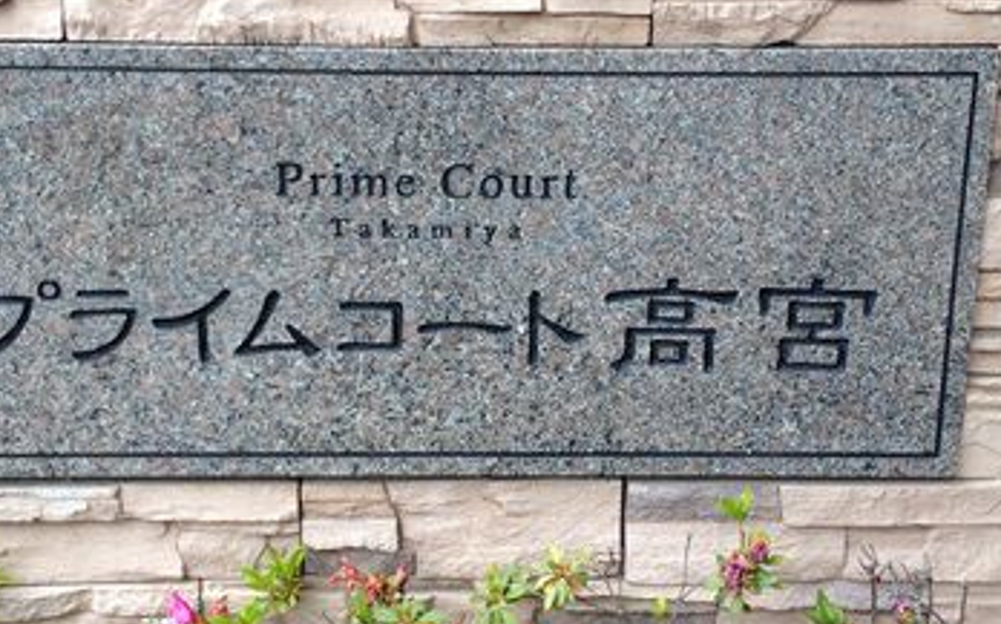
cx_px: 449
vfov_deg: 20.3
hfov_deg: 32.0
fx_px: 1745
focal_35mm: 64
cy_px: 290
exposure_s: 1/120
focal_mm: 4.28
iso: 64
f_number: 2.4
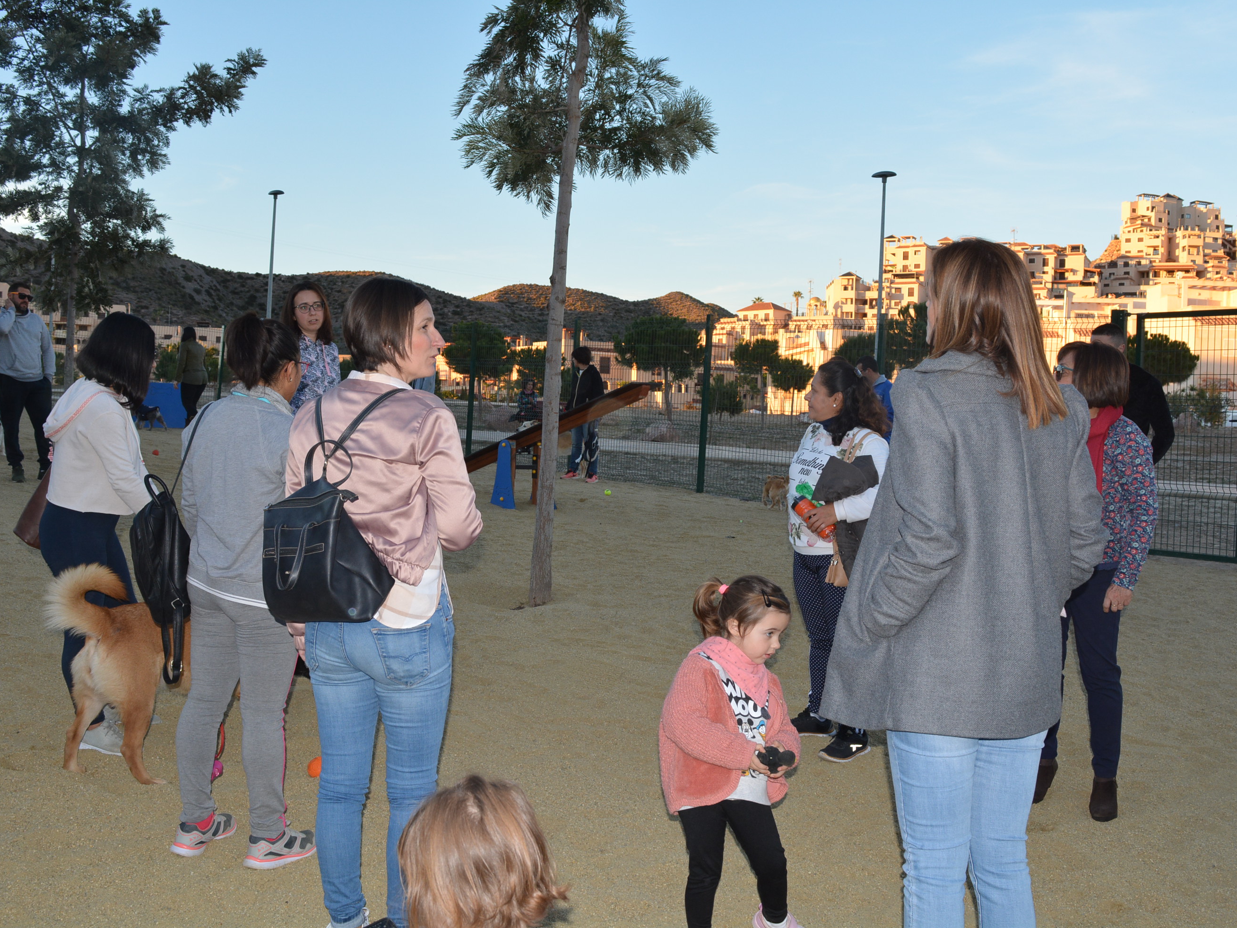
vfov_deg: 42.9
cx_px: 619
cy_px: 463
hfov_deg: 55.4
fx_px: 1179
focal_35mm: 33
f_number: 6.3
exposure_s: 1/200
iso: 400
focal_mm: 20
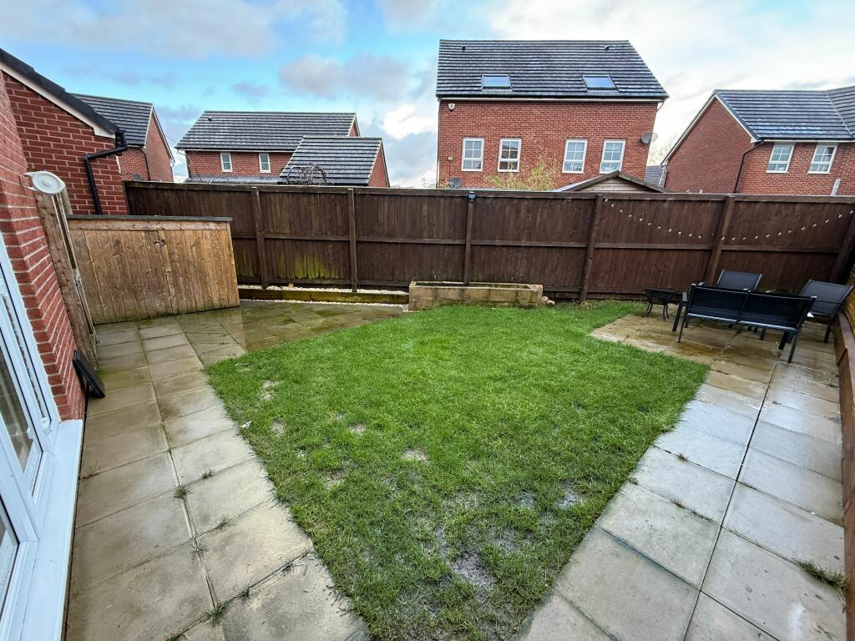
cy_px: 320
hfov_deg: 102.1
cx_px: 428
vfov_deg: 85.7
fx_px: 346
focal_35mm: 14
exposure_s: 1/99
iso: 200
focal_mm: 2.22
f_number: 2.2
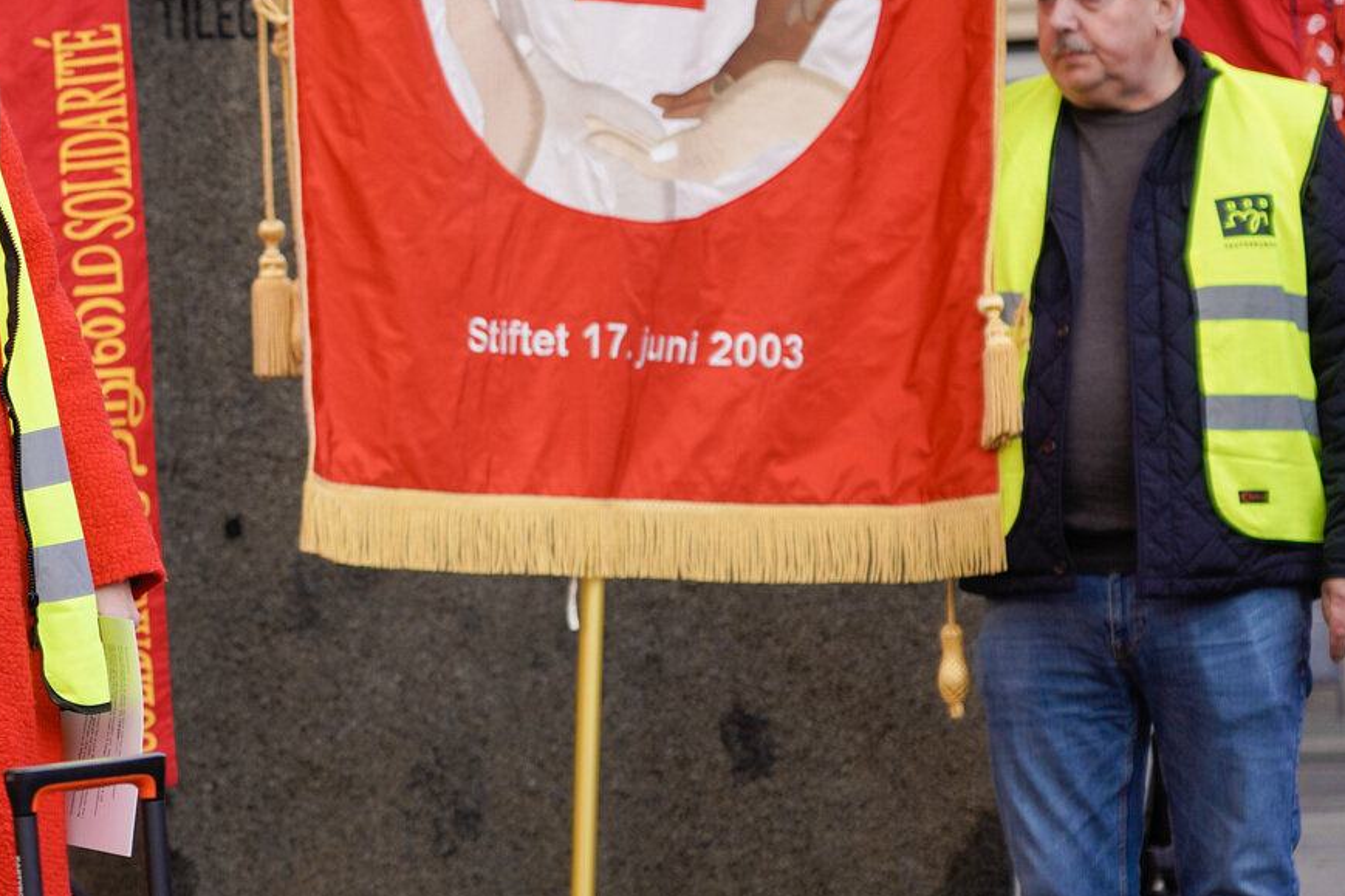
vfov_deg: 8.2
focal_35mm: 168
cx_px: -111
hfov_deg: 12.0
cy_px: 203
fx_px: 6275
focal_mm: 73
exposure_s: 1/320
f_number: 4
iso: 160
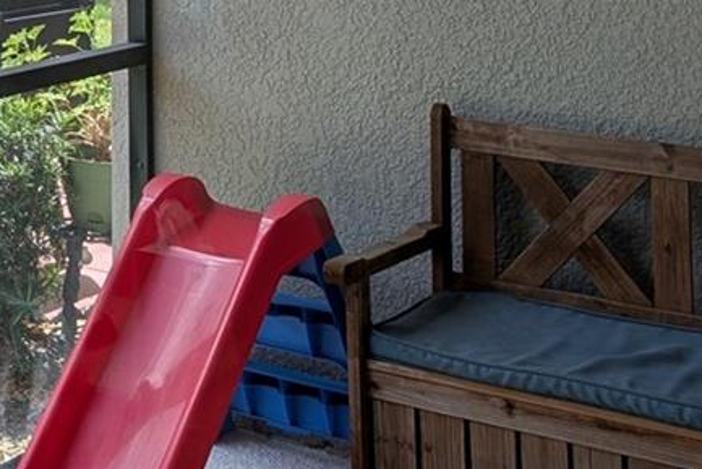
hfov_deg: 19.0
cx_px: -397
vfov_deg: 13.4
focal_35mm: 92
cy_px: -364
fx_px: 1794
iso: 19
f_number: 1.68
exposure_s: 1/122
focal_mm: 6.9
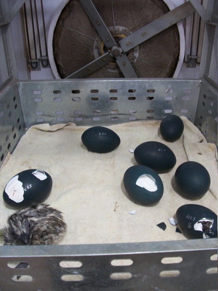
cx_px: 109
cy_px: 146
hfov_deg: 44.1
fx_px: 269
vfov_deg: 56.8
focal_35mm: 32
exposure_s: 1/8
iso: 184
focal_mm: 5.7
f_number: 2.9
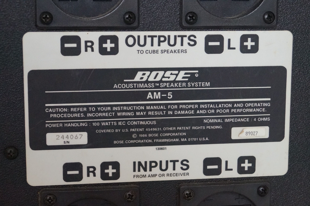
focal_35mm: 82
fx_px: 709
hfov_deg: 24.7
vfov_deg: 16.5
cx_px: 155
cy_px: 103
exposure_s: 1/100
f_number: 5.6
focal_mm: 55
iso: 2000
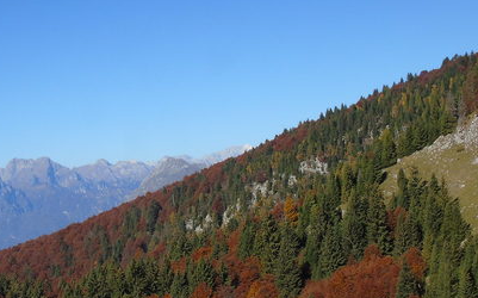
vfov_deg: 17.8
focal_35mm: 73
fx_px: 950
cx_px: 150
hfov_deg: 28.0
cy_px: 169
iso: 80
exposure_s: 1/200
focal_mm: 8.2
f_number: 8.1
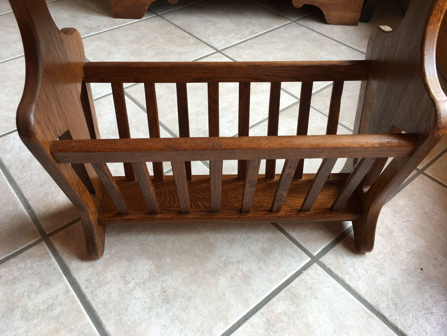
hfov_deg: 61.7
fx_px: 374
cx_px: 224
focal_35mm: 29
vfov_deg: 48.2
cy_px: 168
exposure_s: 1/50
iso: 32
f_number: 2.2
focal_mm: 4.15
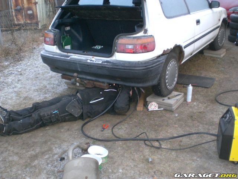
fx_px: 261
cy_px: 90
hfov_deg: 49.0
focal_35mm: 38
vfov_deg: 37.7
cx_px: 119
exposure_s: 1/60
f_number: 3.1
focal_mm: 6.3
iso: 200
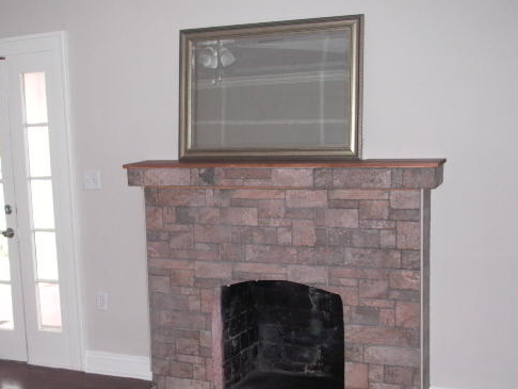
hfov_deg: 37.8
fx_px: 749
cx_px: 180
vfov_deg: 29.1
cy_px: 236
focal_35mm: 50
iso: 100
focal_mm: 8.19
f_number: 2.13
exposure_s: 1/64.2
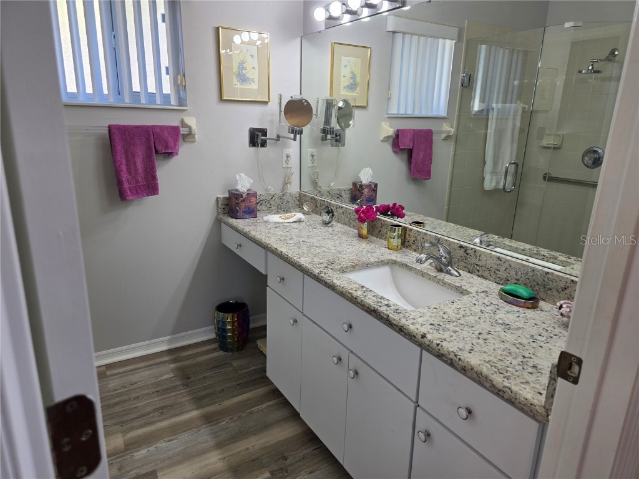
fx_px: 425
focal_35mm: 23
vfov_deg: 58.9
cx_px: 320
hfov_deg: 73.9
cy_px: 240
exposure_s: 1/120
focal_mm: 6.3
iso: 64
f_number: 1.7
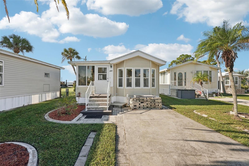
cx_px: 124
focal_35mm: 16
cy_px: 83
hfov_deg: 95.0
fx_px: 114
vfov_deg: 72.0
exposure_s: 1/1000
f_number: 8
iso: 400
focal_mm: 16.5
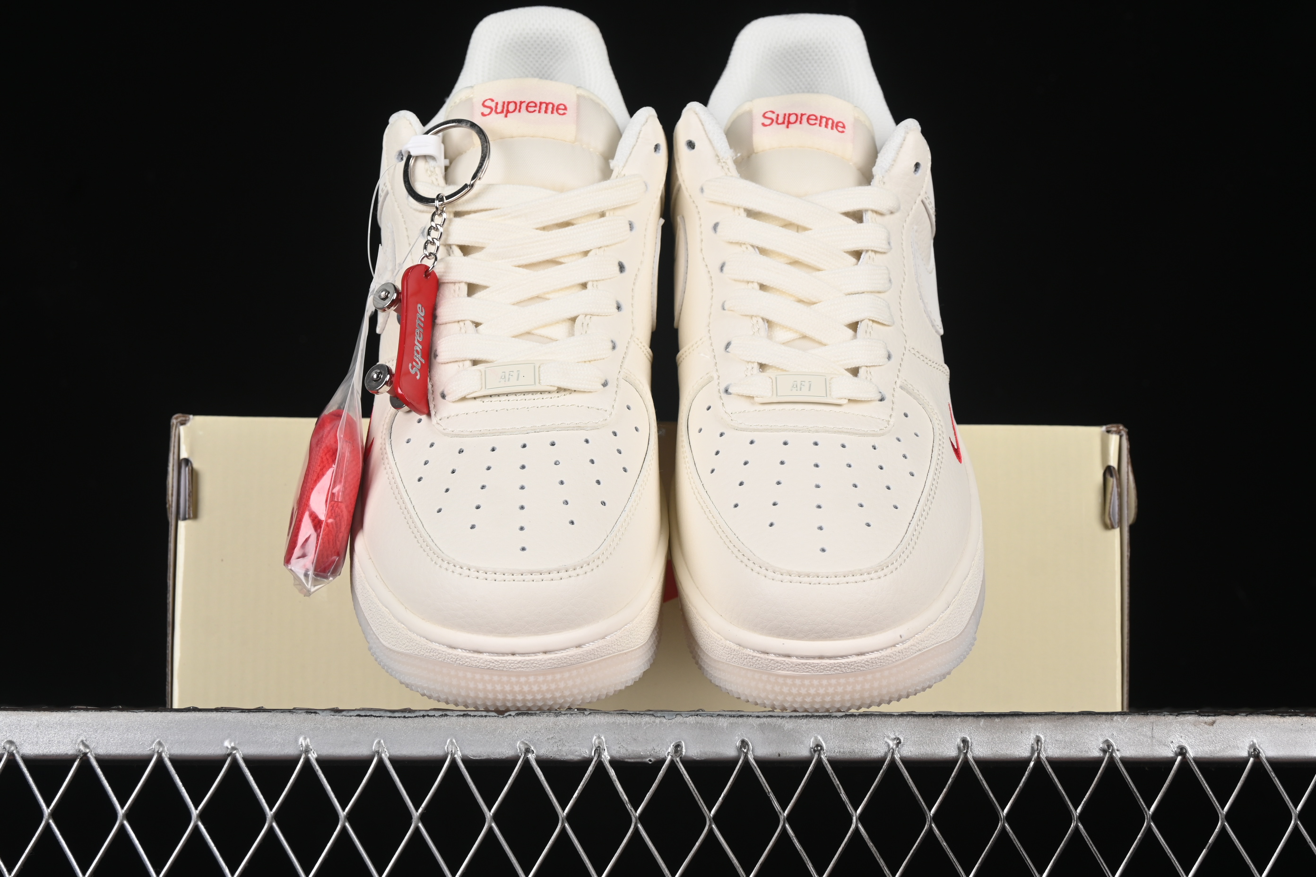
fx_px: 2741
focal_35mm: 75
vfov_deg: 18.2
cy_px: 438
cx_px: 658
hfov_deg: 27.0
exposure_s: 1/100
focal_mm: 50
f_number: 8
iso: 160
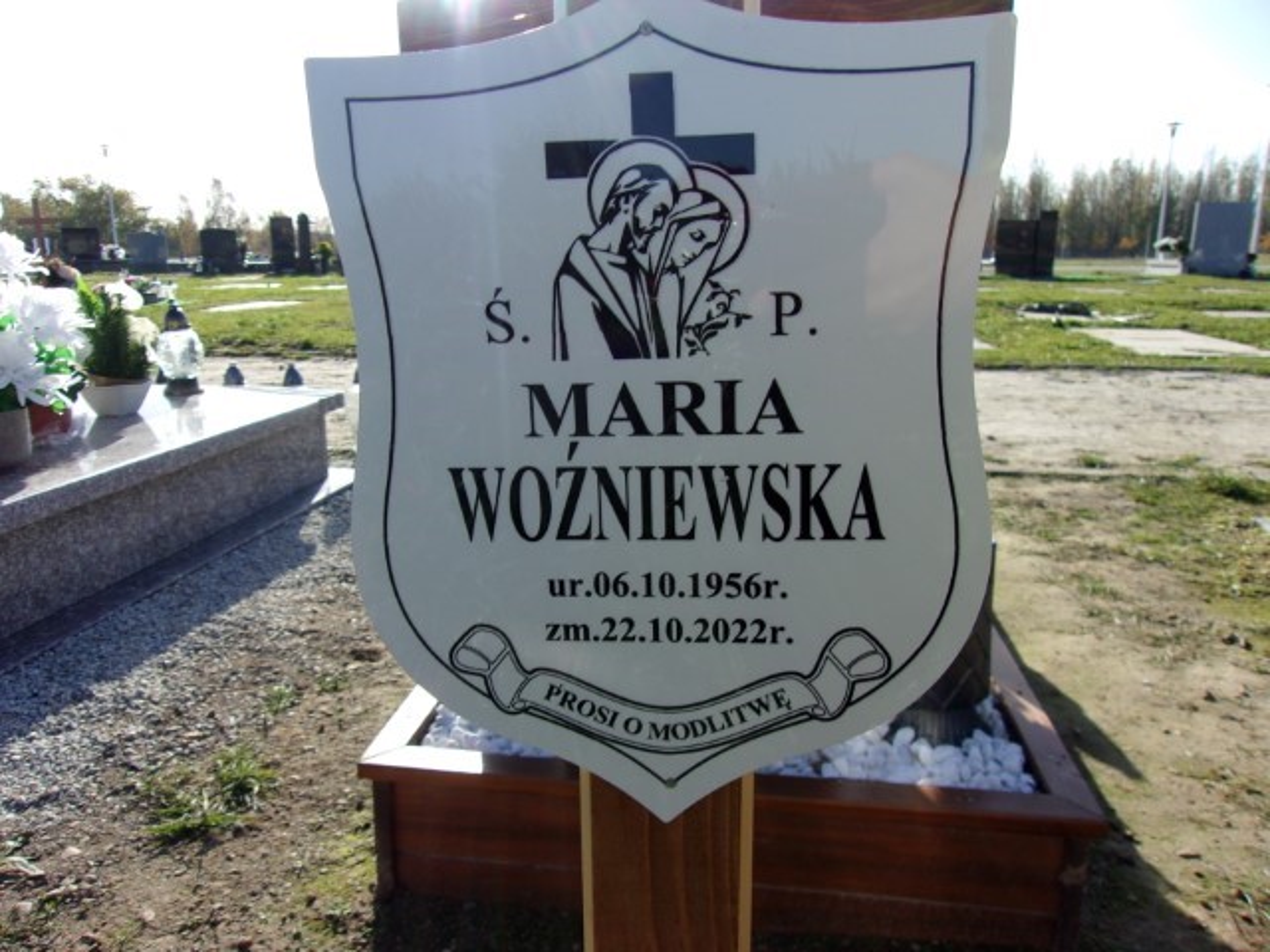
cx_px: 635
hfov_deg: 65.3
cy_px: 476
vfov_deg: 51.4
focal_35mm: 27
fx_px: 991
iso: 80
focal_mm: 4.9
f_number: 10.4
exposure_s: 1/70
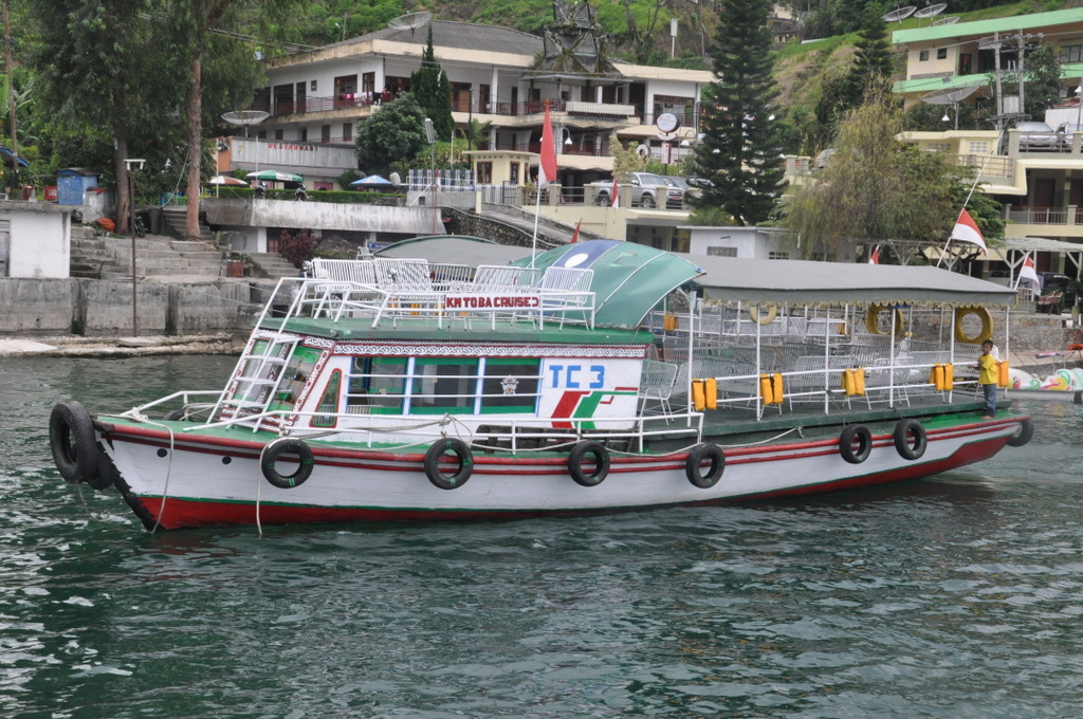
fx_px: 1713
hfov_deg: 35.1
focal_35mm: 57
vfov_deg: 23.7
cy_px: 360
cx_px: 542
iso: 1000
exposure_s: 1/200
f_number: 14
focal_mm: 38
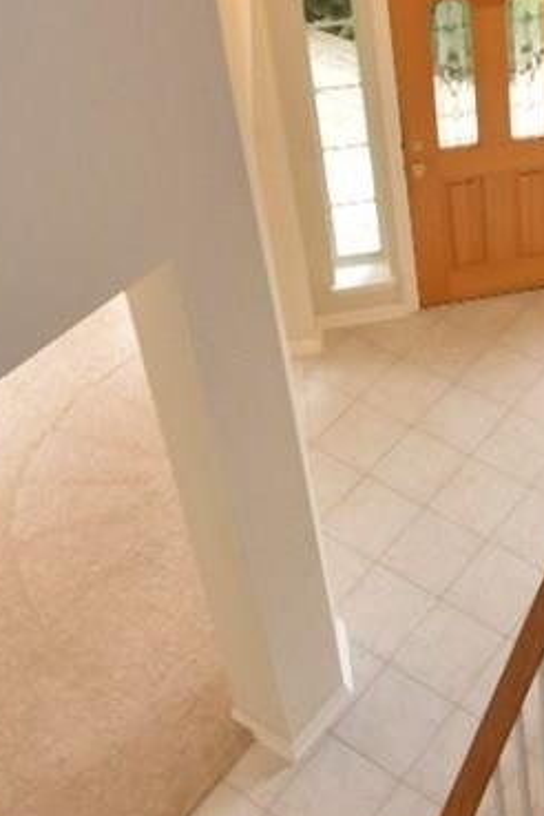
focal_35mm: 53
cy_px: 100
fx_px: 1201
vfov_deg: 35.5
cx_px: 552
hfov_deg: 24.3
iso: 250
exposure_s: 1/60
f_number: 4
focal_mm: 12
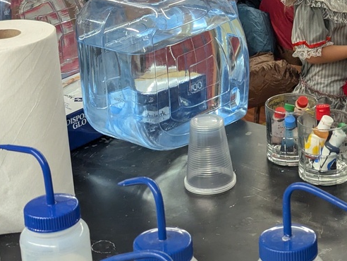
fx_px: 1003
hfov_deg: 19.3
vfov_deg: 14.7
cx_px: 314
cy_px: 25
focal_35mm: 100
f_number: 1.85
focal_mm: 6.81
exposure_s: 1/120
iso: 499
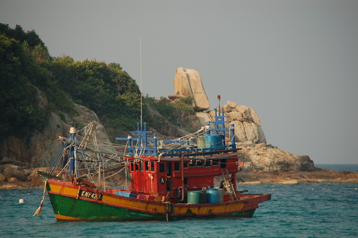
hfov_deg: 5.5
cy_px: 119
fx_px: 3727
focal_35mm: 375
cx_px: 179
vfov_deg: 3.7
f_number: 6.3
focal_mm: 250
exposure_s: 1/400
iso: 200
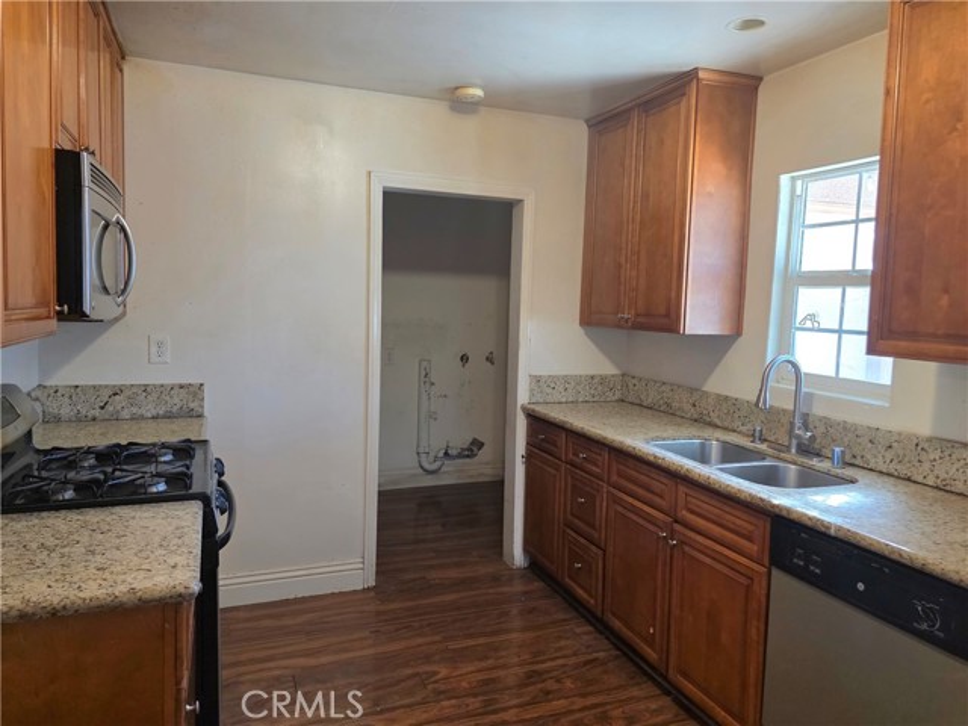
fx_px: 643
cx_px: 484
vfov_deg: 58.9
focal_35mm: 23
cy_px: 363
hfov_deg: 73.9
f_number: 1.7
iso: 640
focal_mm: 6.3
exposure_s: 1/120
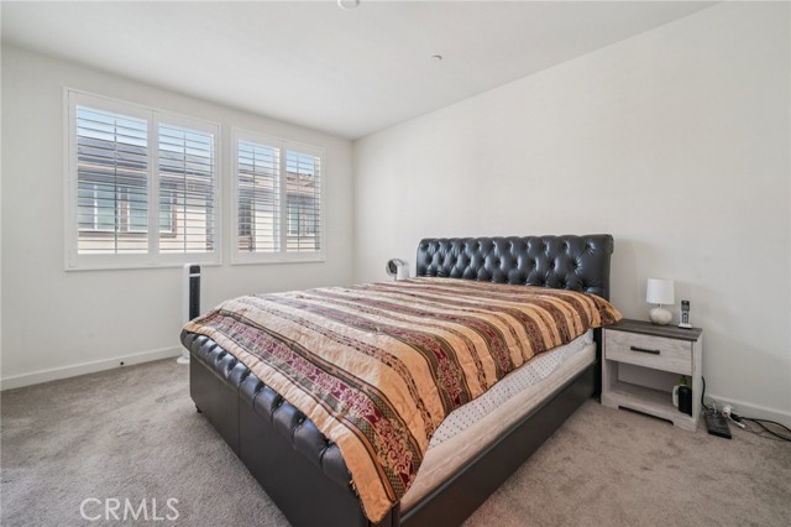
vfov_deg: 81.1
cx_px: 396
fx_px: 307
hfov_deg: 104.3
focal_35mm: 14
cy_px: 264
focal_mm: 14
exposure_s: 1/25
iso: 400
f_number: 8
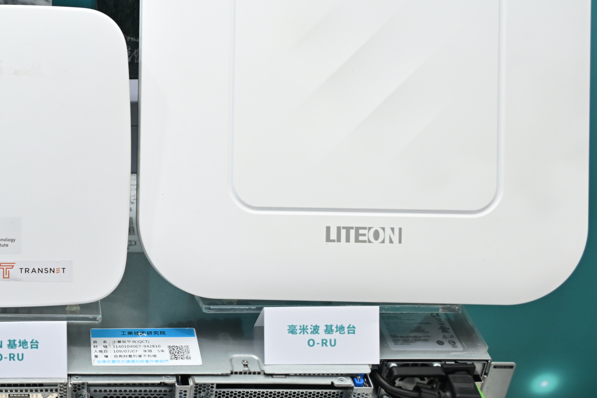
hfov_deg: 34.5
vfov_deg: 25.0
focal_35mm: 54
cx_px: 42
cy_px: 180
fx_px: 895
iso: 900
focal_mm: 29
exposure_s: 1/200
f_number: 4
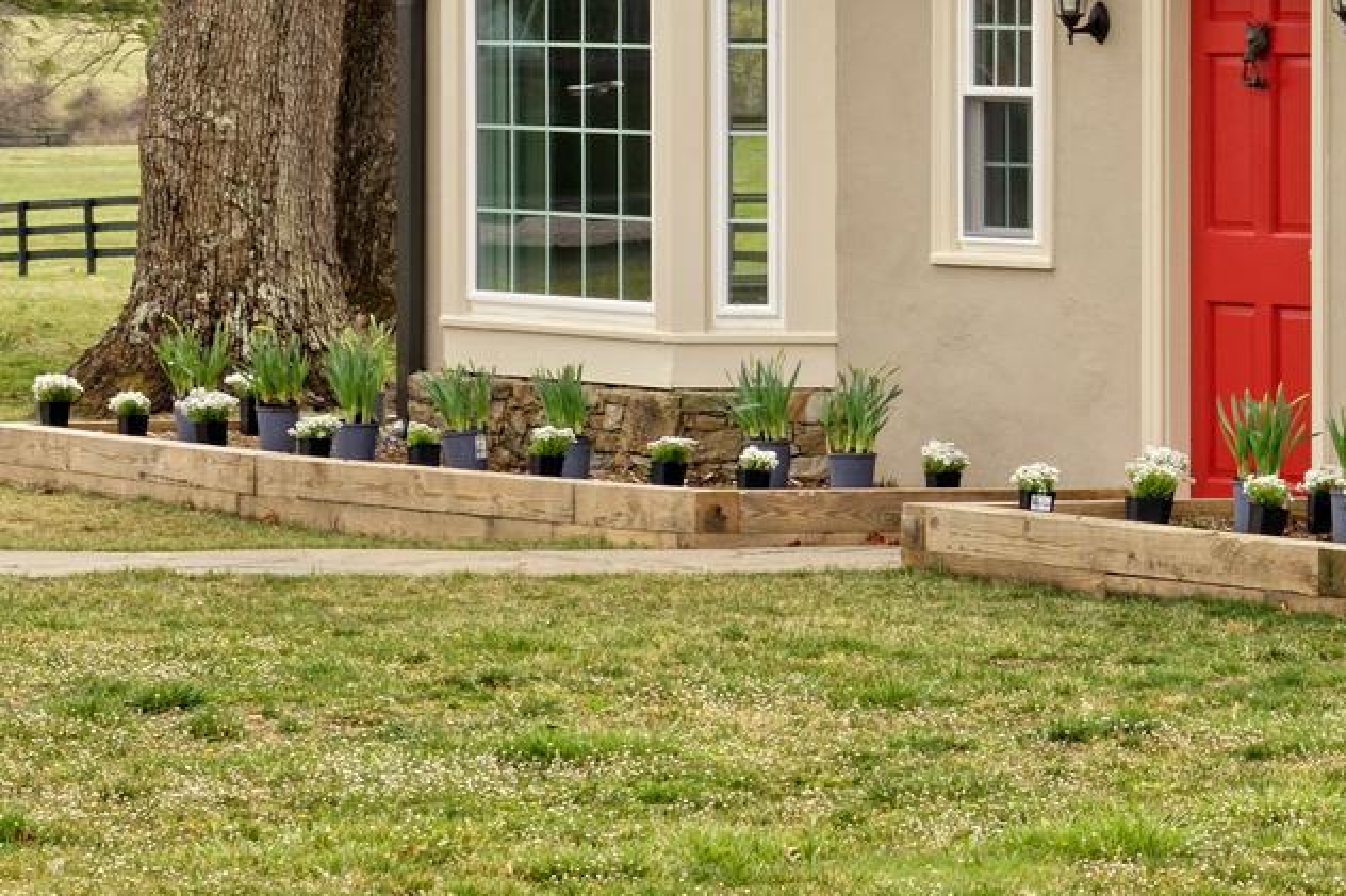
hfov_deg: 10.0
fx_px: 7513
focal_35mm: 201
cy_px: -221
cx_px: 1806
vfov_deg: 6.8
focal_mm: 62
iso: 320
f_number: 10
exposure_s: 1/125
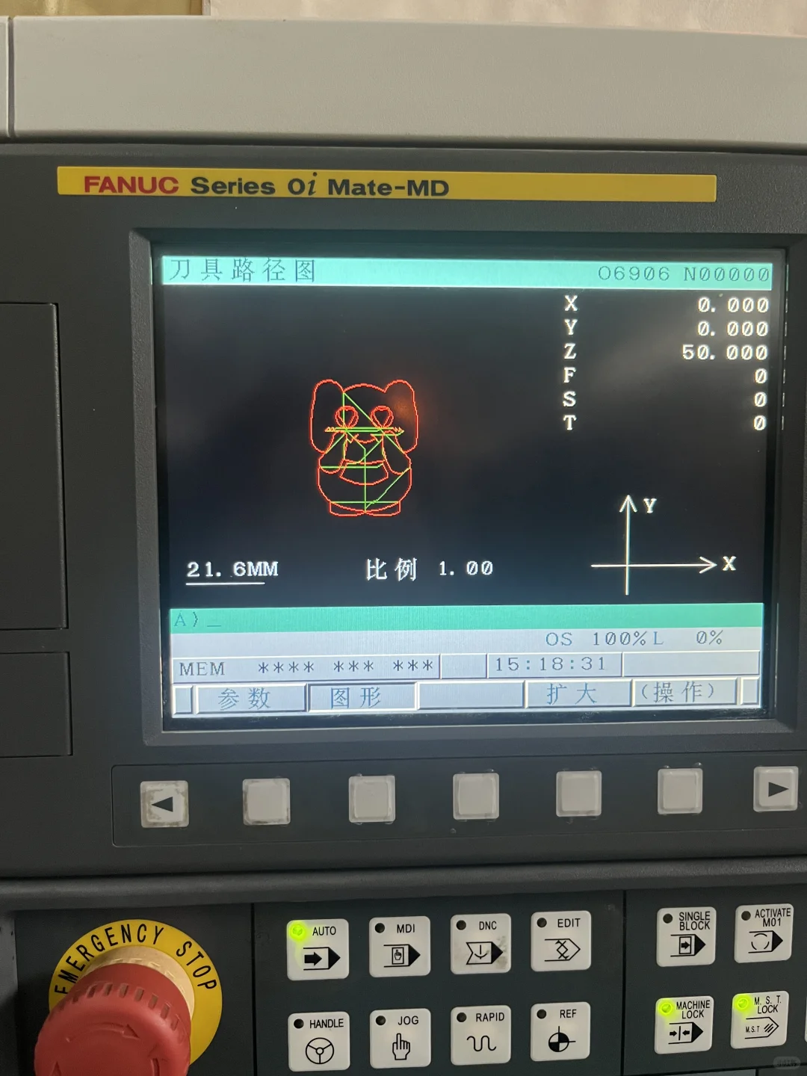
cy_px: 538
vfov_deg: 67.3
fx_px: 808
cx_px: 404
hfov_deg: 53.1
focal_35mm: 26
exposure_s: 1/50
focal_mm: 5.1
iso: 320
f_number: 1.6
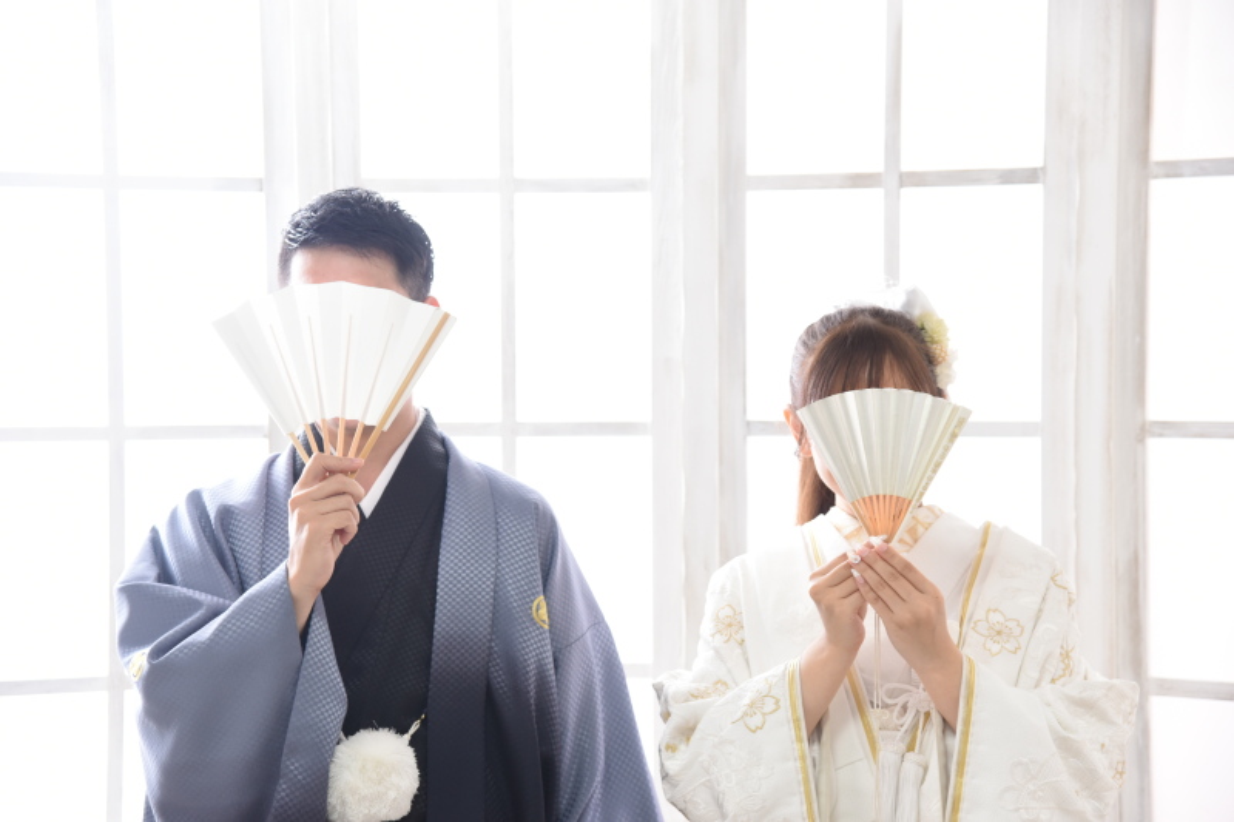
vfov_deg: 17.5
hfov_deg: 26.0
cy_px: 411
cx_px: 617
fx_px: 2673
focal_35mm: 78
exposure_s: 1/125
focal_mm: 78
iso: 1000
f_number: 5
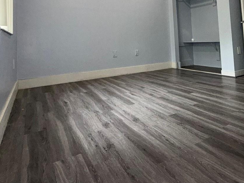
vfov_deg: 47.6
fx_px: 190
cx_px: 144
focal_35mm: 27
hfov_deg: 64.8
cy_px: 29
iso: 200
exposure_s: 1/120
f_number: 2.2
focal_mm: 2.22
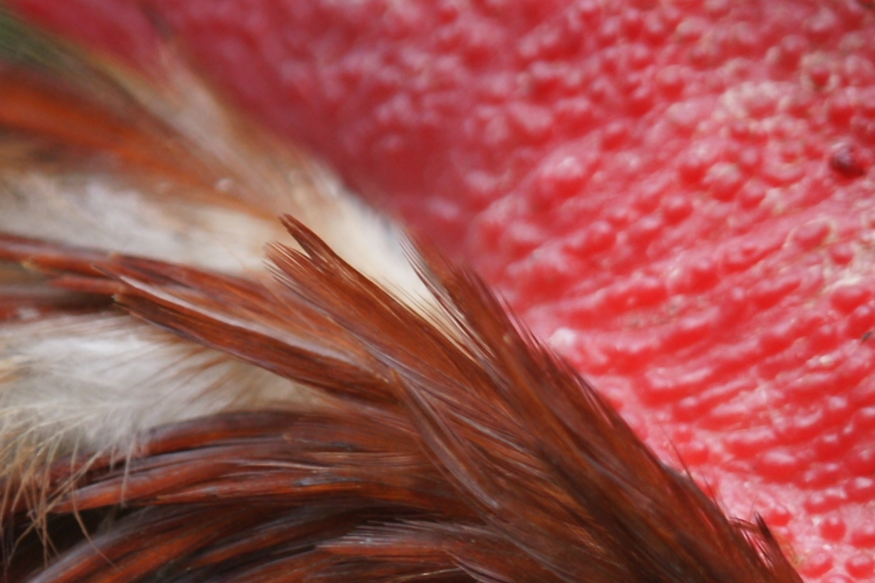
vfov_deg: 1.5
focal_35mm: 939
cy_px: 893
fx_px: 22824
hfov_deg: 2.2
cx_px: 814
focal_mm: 180
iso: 200
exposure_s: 1/320
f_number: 3.5
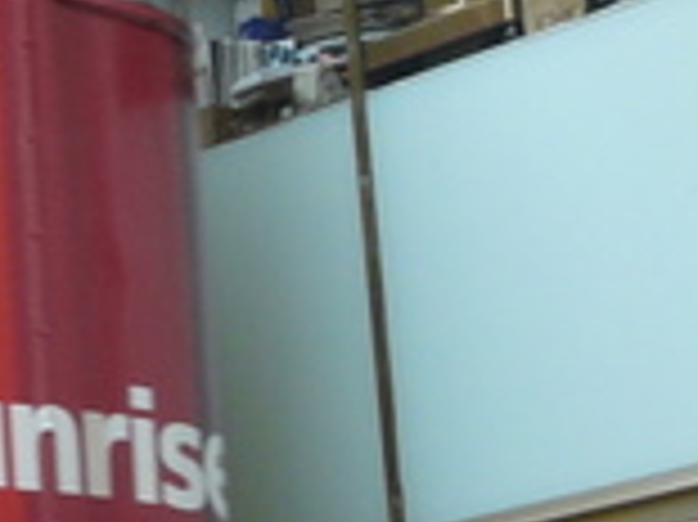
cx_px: -928
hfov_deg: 7.1
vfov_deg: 5.6
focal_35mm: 265
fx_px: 5339
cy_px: 248
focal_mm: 6.7
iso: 100
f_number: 4
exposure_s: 1/100
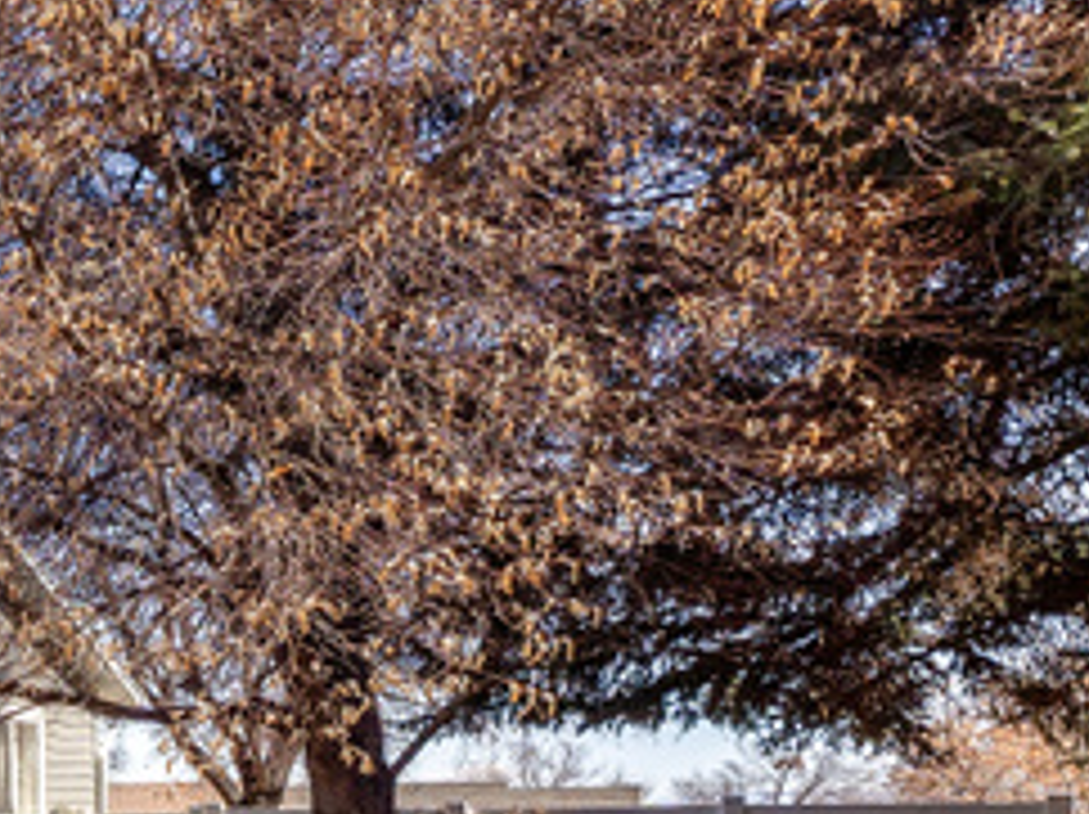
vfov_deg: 24.4
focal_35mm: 57
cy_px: 818
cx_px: -1004
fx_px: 1791
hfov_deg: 20.2
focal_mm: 14
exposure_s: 1/800
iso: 400
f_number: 9
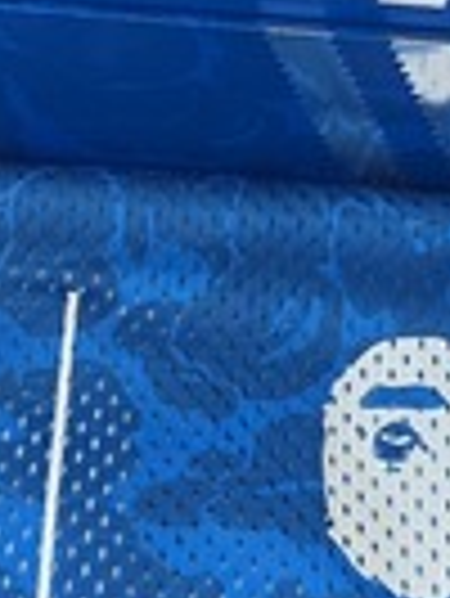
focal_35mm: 118
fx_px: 2042
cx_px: 54
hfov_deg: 12.5
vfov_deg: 16.6
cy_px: 160
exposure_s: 1/180
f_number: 1.7
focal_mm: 6.3
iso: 200
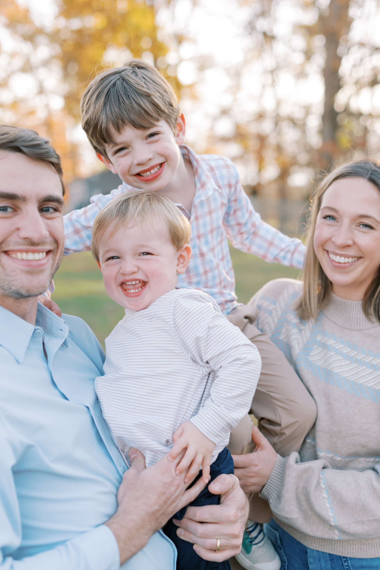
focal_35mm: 50
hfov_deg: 27.0
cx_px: 190
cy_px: 285
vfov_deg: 39.6
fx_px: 791
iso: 250
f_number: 2.8
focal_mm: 50
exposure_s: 1/400
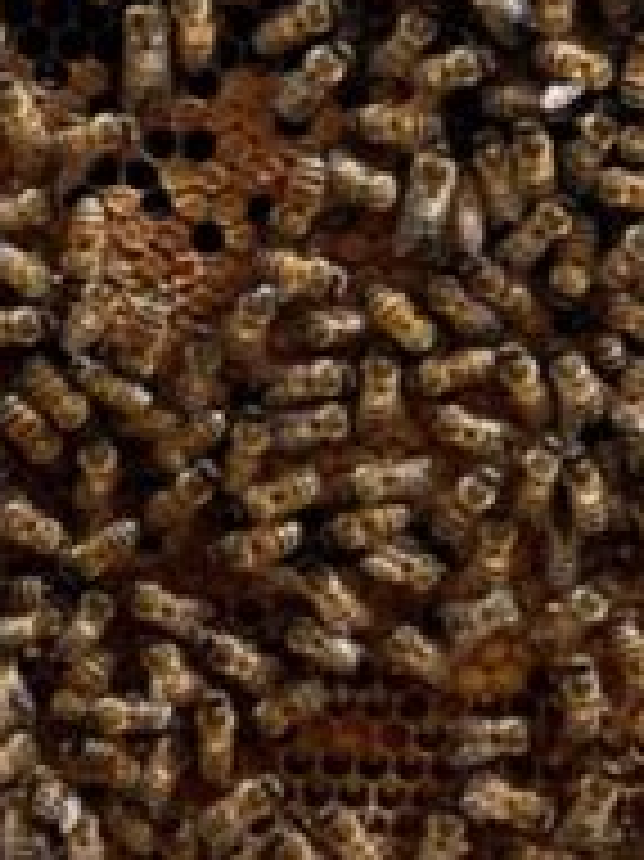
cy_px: -115
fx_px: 10678
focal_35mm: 430
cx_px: 284
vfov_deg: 4.6
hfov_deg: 3.5
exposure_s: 1/455
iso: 32
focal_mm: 9
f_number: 2.8
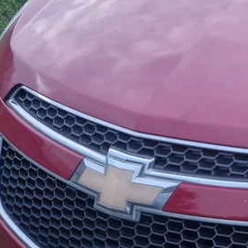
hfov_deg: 20.2
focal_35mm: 74
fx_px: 600
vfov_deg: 22.2
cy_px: -20
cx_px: 367
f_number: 1.8
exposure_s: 1/180
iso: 160
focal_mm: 5.4
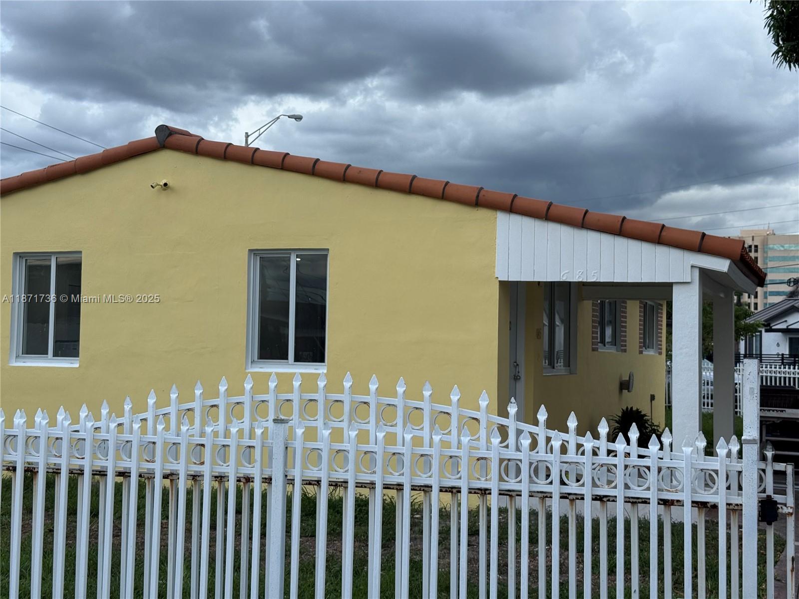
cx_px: 400
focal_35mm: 48
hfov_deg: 39.7
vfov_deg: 30.3
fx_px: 1108
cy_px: 300
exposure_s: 1/900
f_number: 1.78
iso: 64
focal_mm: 6.76
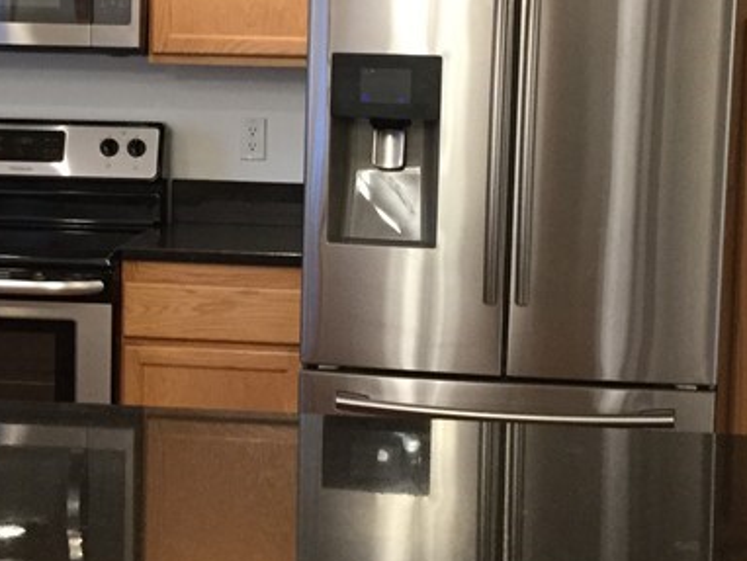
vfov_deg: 17.8
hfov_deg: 23.5
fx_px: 1792
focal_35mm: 83
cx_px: 287
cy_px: 213
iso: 125
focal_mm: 3.3
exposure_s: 1/30
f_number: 2.4
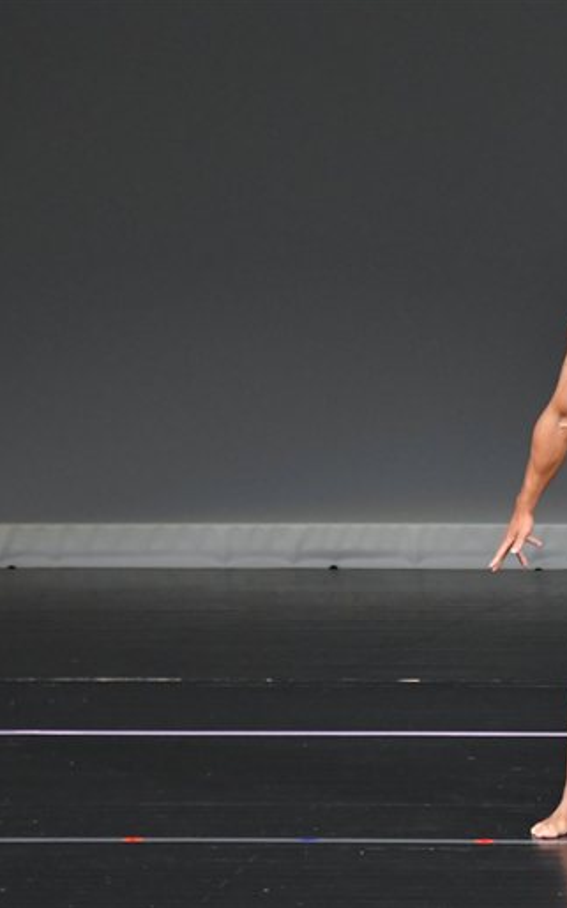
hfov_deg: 2.7
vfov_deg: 4.3
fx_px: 11973
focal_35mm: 484
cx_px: 612
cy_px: 454
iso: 4000
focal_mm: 210
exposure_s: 1/400
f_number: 5.6
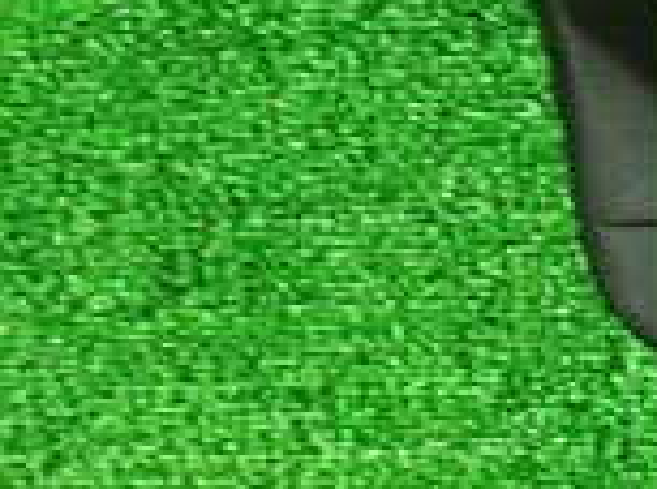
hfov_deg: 15.6
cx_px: 936
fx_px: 2234
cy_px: 270
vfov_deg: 12.5
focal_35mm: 118
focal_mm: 5.4
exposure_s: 1/20
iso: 800
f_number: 2.3
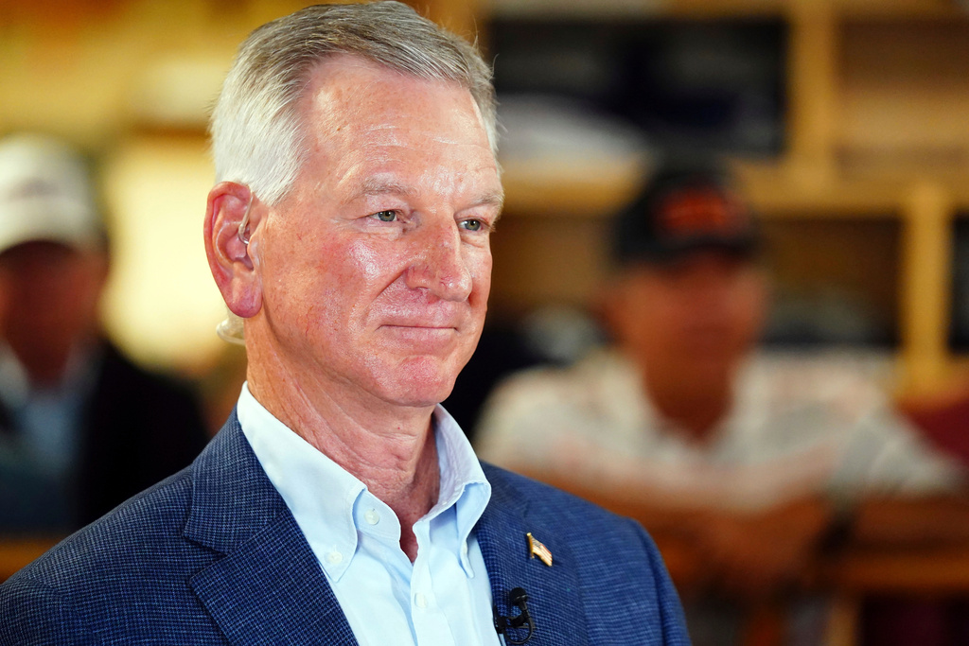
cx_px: 484
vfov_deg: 7.3
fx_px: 5034
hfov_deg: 11.0
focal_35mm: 187
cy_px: 323
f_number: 3.5
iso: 6400
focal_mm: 187
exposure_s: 1/500
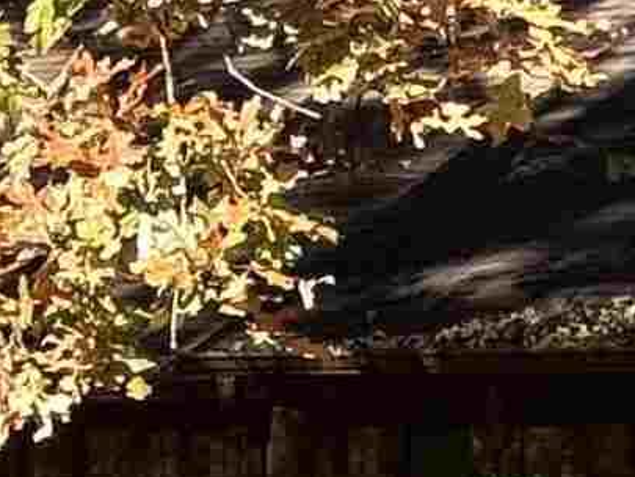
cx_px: 1602
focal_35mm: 364
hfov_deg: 5.2
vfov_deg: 4.1
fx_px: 6679
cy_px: 700
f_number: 1.78
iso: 64
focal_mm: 6.76
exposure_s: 1/1366
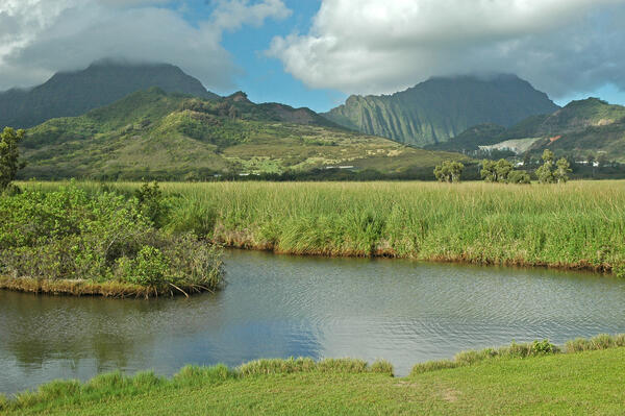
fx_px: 911
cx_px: 312
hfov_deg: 37.9
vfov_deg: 25.7
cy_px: 208
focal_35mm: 52
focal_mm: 35
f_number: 10
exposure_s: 1/160
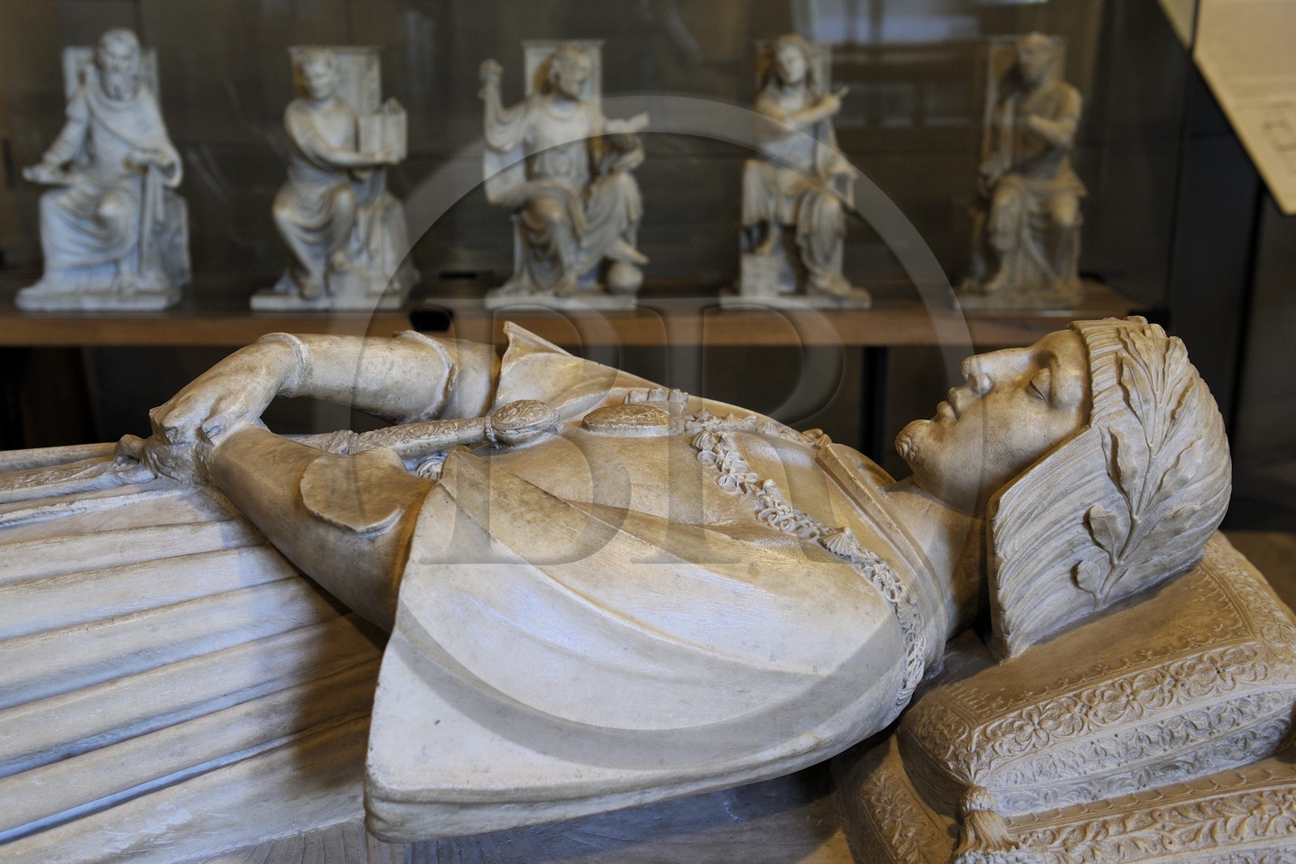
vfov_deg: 35.0
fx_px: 1368
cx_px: 648
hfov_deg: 50.7
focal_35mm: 38
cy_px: 432
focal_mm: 38
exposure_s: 1/50
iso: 800
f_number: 4
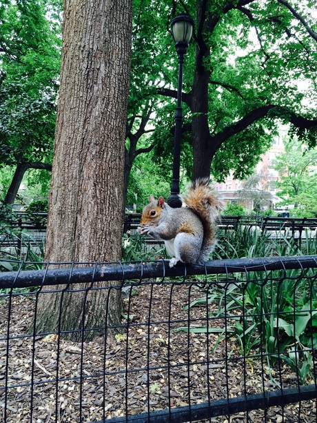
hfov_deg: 48.2
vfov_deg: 61.6
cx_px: 158
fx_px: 354
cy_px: 212
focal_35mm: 29
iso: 32
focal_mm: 4.15
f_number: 2.2
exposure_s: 1/123
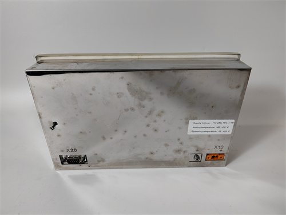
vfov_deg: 58.9
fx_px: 190
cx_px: 143
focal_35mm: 23
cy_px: 108
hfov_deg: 73.9
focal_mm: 5.52
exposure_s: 1/100
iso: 391
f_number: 1.9
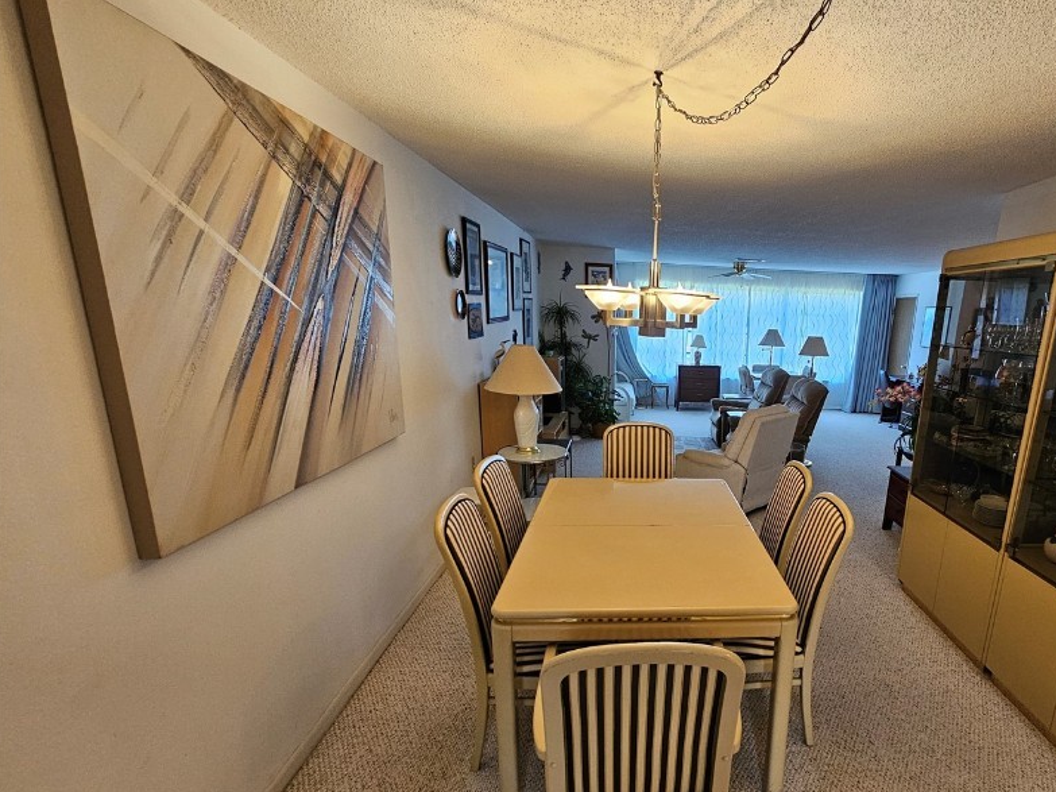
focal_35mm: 17
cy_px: 472
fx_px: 519
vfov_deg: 74.0
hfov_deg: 88.4
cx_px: 686
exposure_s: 1/60
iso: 320
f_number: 2.2
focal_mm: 2.2
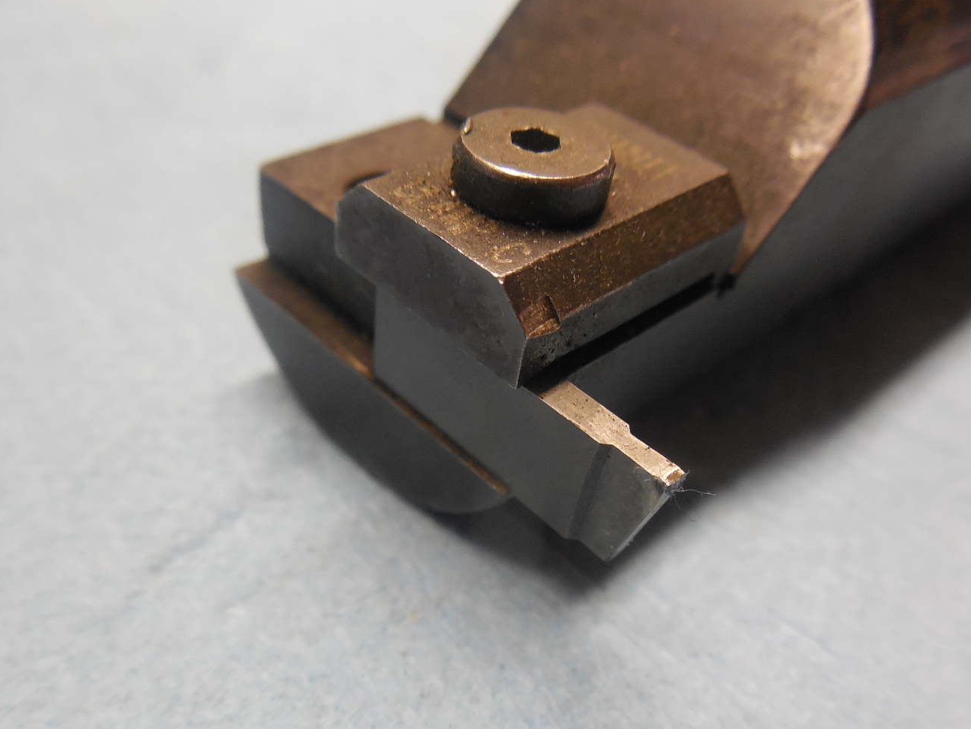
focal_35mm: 31
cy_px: 432
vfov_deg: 45.3
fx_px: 870
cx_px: 485
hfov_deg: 58.3
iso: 280
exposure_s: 1/30
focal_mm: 4.5
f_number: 3.3
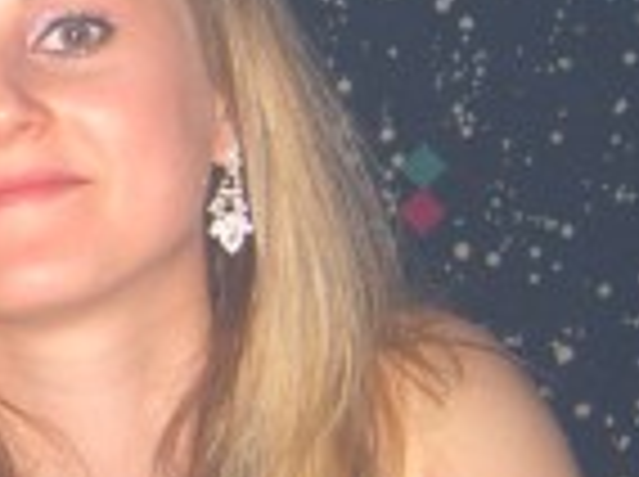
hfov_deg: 11.9
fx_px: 2967
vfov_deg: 9.2
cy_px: 333
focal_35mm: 161
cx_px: -243
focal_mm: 7.9
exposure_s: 1/60
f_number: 2.8
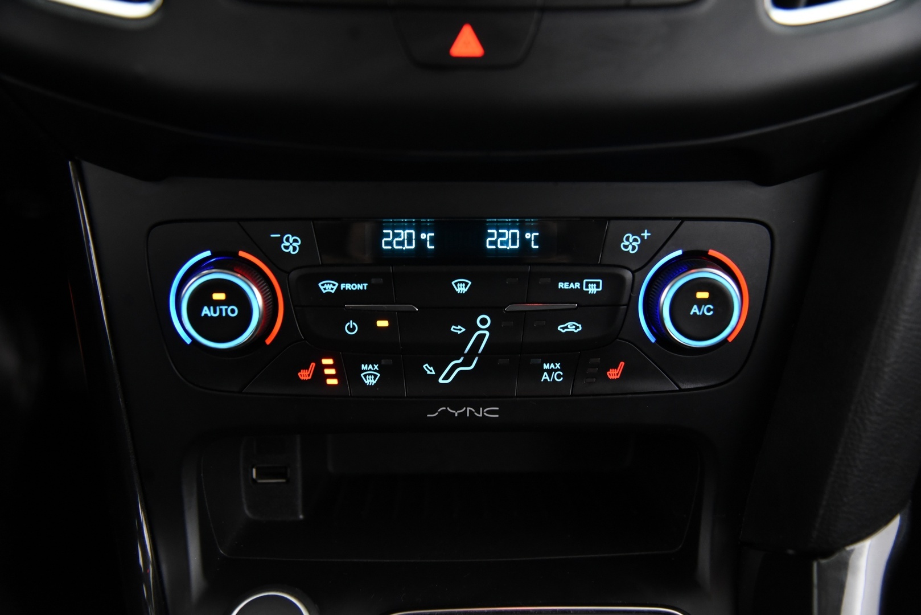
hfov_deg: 50.7
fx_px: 972
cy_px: 308
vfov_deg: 35.1
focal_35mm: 38
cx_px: 460
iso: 4000
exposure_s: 1/20
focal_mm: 38
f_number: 4
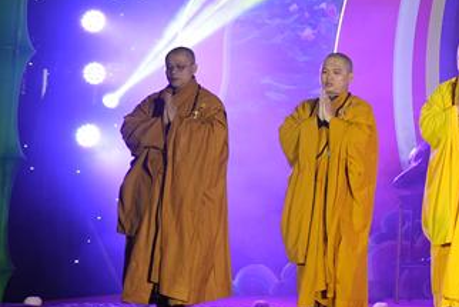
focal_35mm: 108
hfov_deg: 16.3
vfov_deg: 12.6
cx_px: 798
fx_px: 1378
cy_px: 61
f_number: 3.2
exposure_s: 1/40
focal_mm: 29
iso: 100
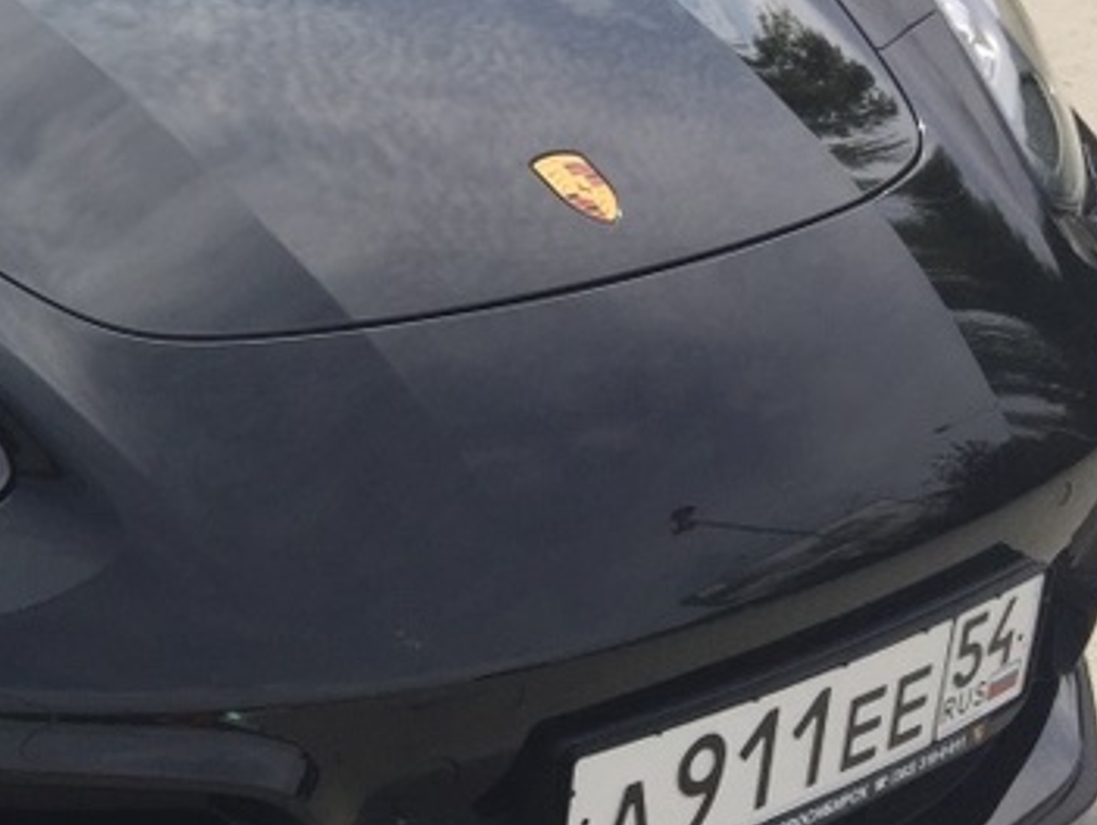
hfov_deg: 22.5
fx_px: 2506
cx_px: -264
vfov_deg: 18.3
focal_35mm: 79
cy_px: 56
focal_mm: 4.15
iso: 32
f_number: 2.2
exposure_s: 1/1980
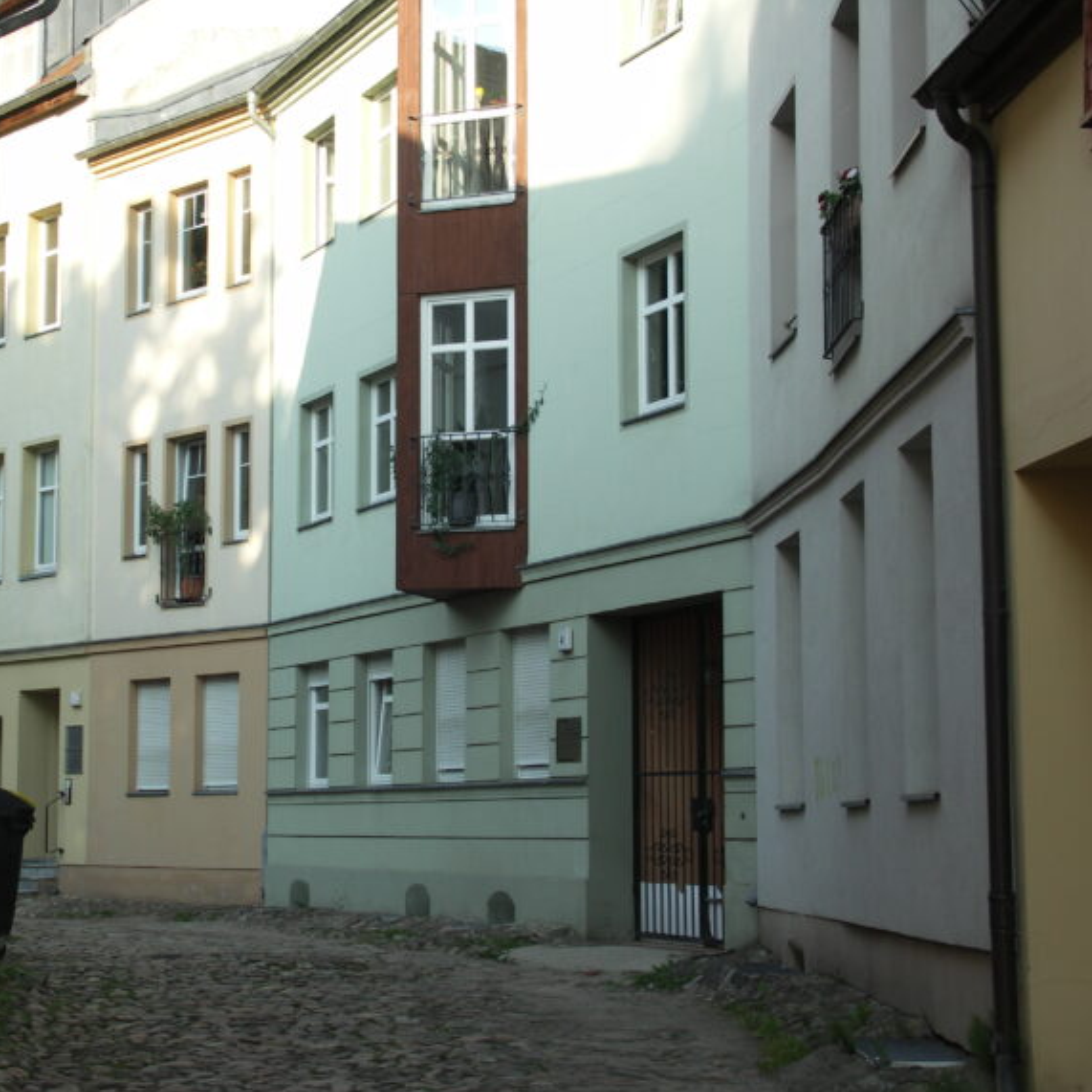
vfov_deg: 25.0
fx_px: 2463
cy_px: 547
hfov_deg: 24.9
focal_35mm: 69
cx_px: 390
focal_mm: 15
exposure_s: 1/200
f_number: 4
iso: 50
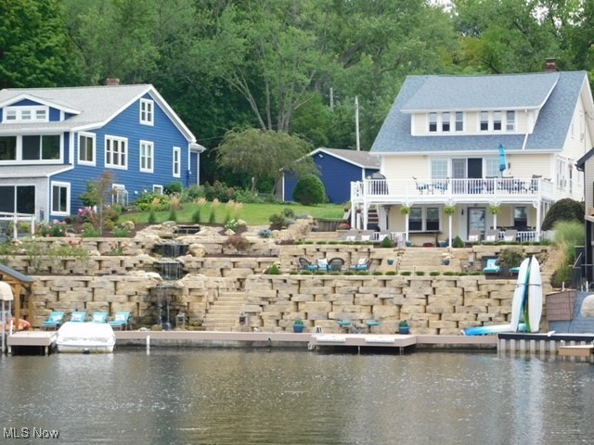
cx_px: 297
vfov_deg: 12.9
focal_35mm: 115
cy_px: 222
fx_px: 1973
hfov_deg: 17.1
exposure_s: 1/200
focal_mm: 20.3
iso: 125
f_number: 4.8
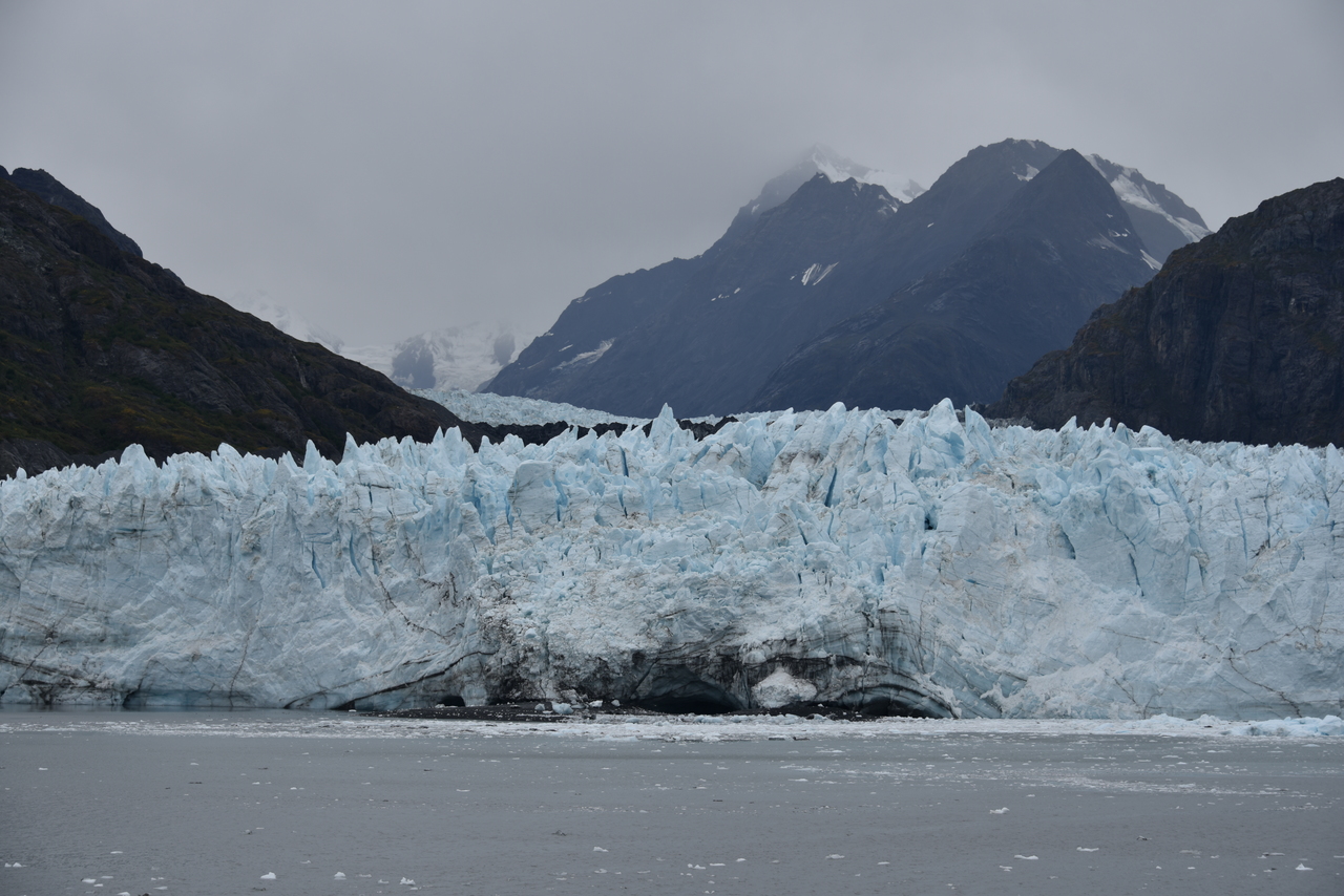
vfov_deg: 16.1
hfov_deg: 23.9
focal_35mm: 85
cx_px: 672
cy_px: 448
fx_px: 3174
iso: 100
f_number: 7.1
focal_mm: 85
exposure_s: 1/200
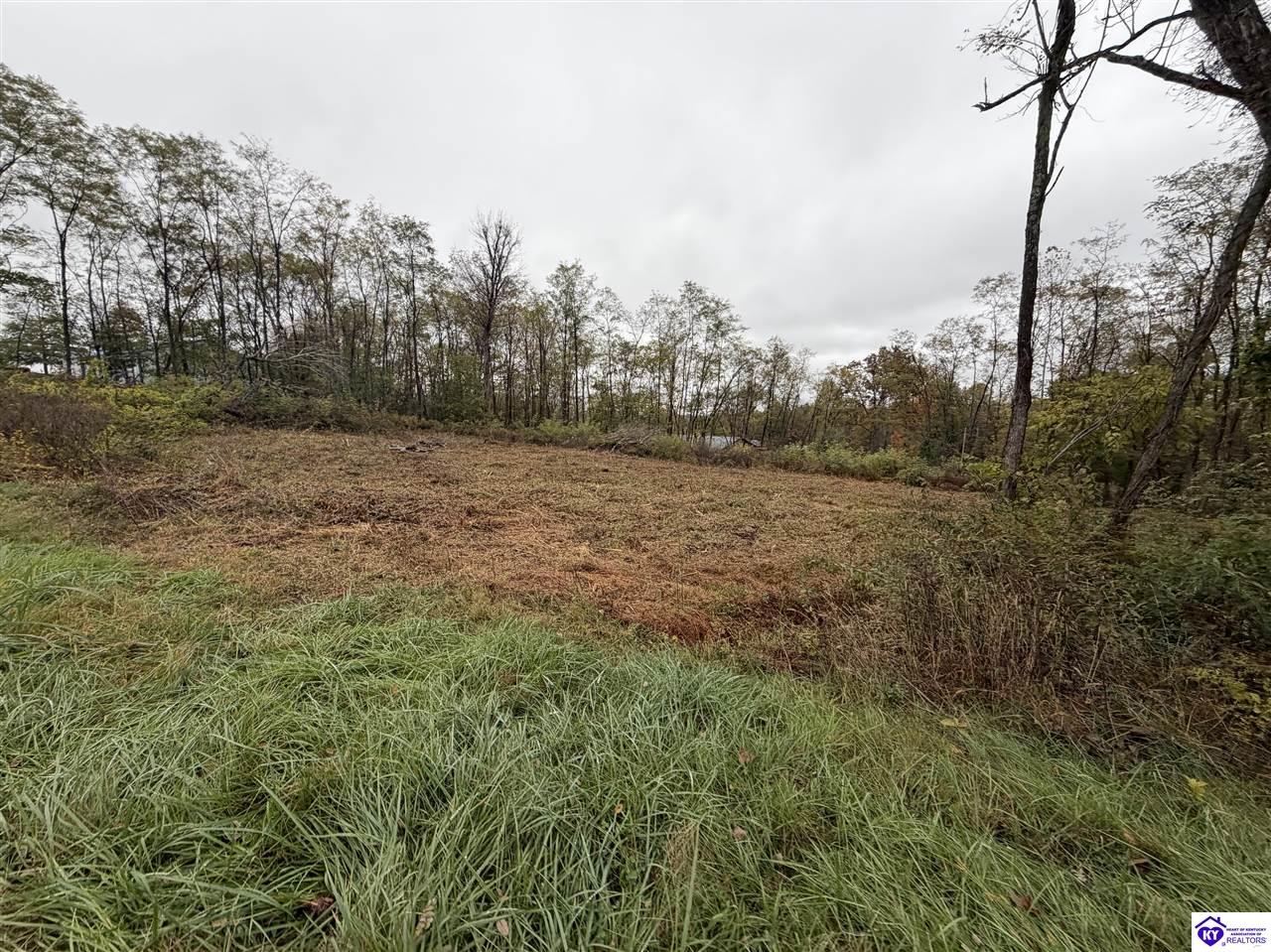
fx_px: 514
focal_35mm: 14
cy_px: 476
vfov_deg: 85.6
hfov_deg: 102.1
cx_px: 636
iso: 40
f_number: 2.2
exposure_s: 1/220
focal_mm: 2.22
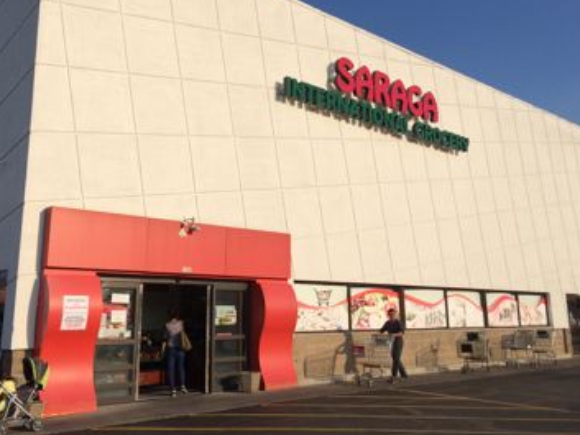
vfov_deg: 38.6
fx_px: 620
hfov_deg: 50.1
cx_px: 286
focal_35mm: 37
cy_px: 189
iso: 32
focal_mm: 4.15
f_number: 2.2
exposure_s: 1/3731
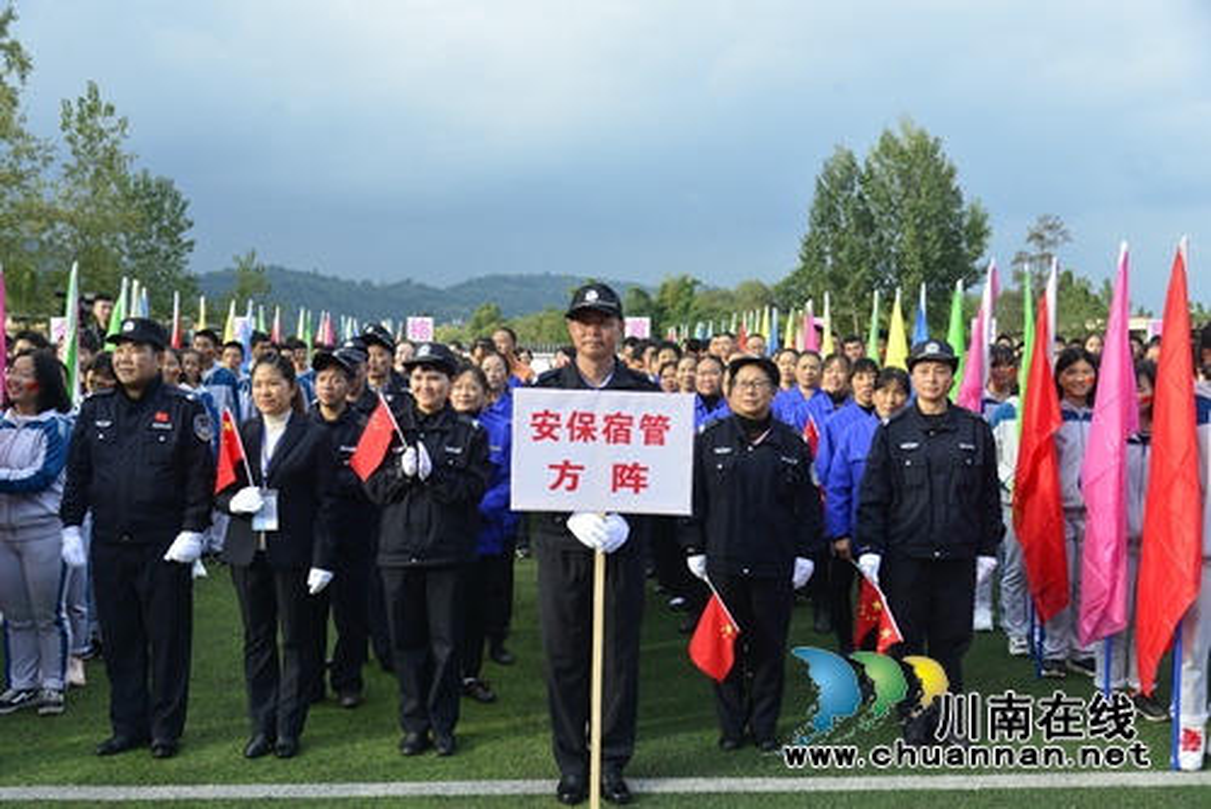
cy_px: 404
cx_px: 606
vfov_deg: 35.1
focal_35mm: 38
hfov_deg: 50.7
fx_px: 1279
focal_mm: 38
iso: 500
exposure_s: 1/400
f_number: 6.3
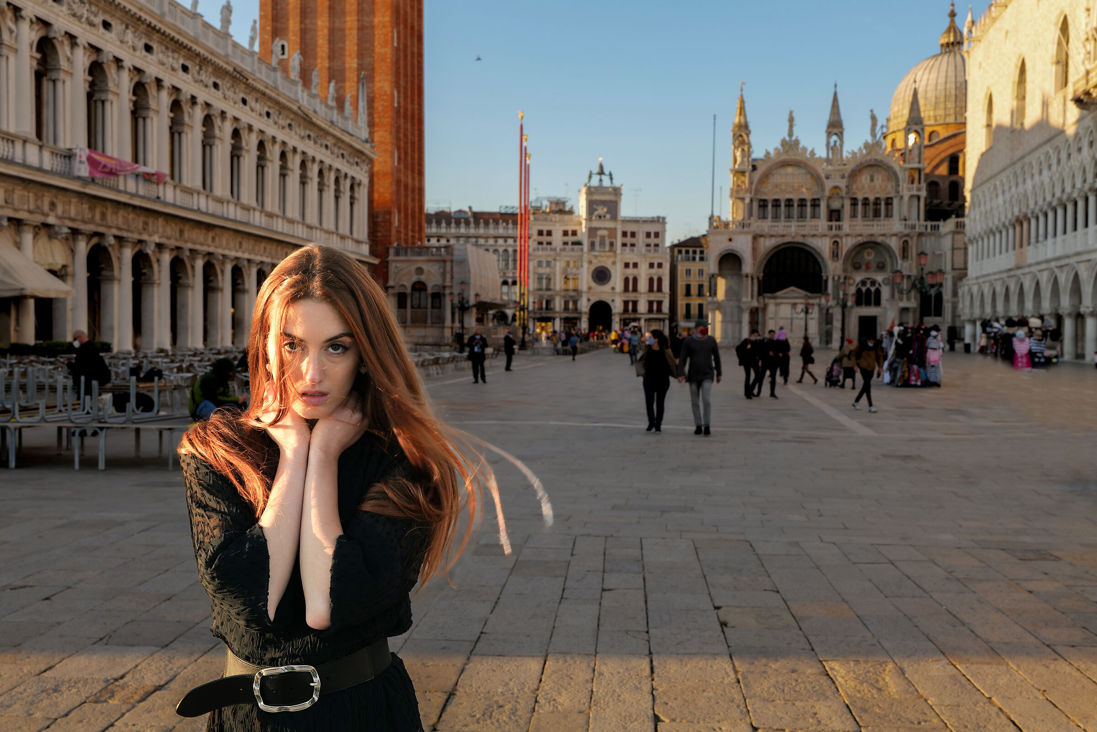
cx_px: 548
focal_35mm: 34
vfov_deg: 38.9
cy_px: 366
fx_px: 1036
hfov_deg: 55.8
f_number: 9
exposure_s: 1/60
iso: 200
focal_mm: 34
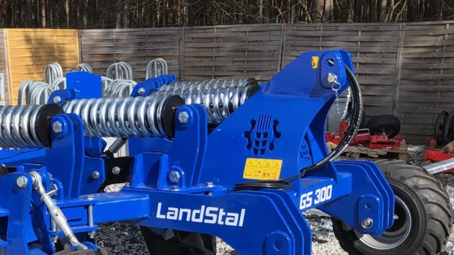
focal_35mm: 62
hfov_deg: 32.7
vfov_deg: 19.1
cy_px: 228
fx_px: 746
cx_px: 74
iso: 20
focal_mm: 3.99
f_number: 1.8
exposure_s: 1/1453
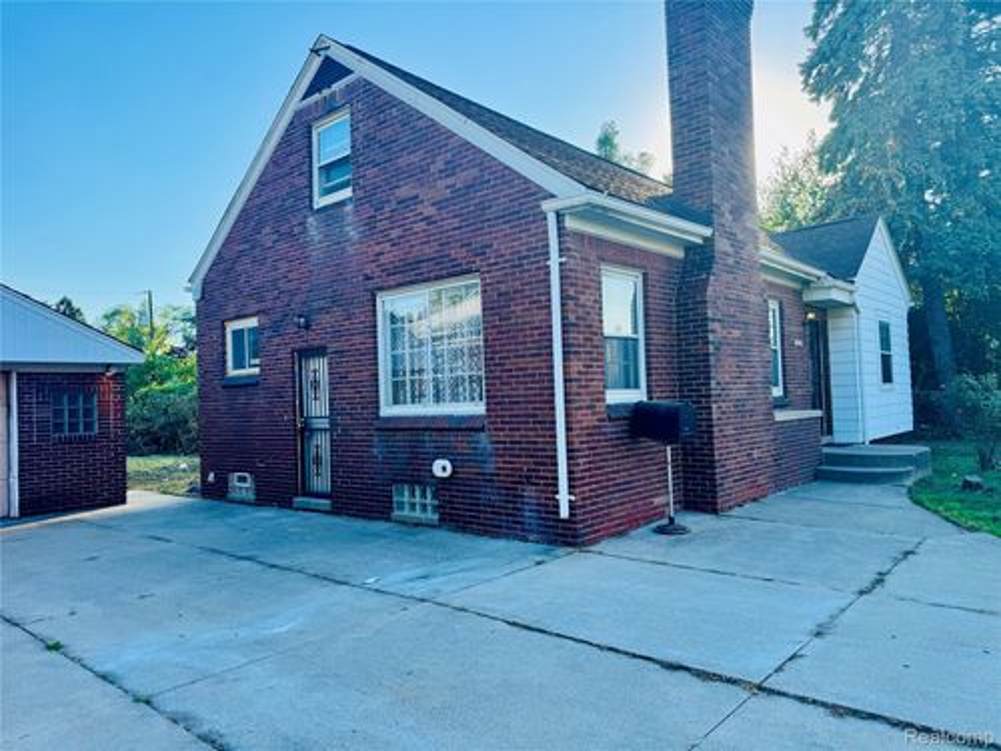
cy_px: 376
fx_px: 694
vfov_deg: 56.8
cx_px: 500
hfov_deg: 71.6
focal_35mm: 24
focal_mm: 6.76
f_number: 1.78
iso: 80
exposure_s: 1/995
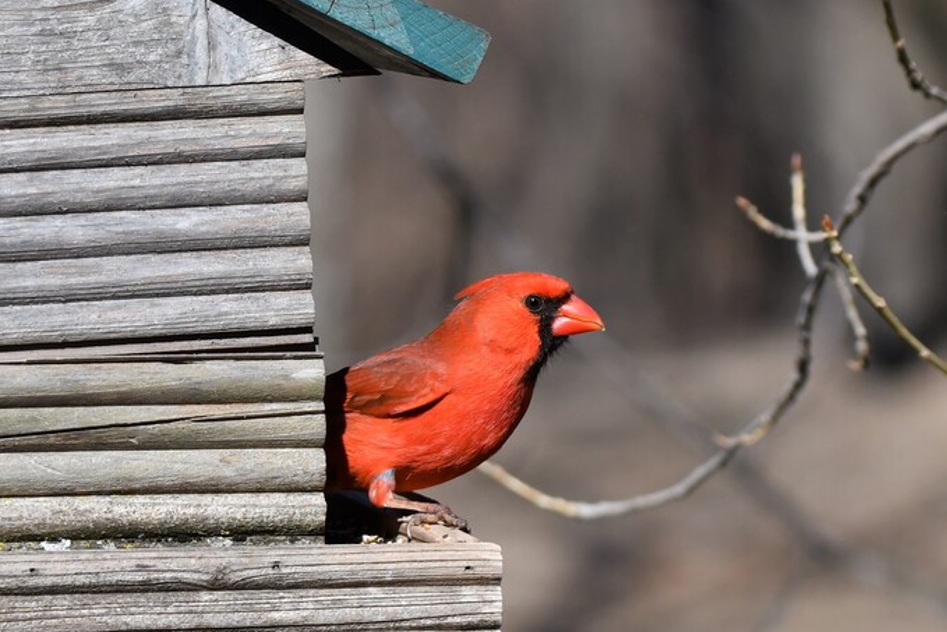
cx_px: 487
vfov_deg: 5.2
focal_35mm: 265
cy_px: 338
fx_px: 6972
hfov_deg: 7.8
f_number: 6.3
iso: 400
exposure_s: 1/2000
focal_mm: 150
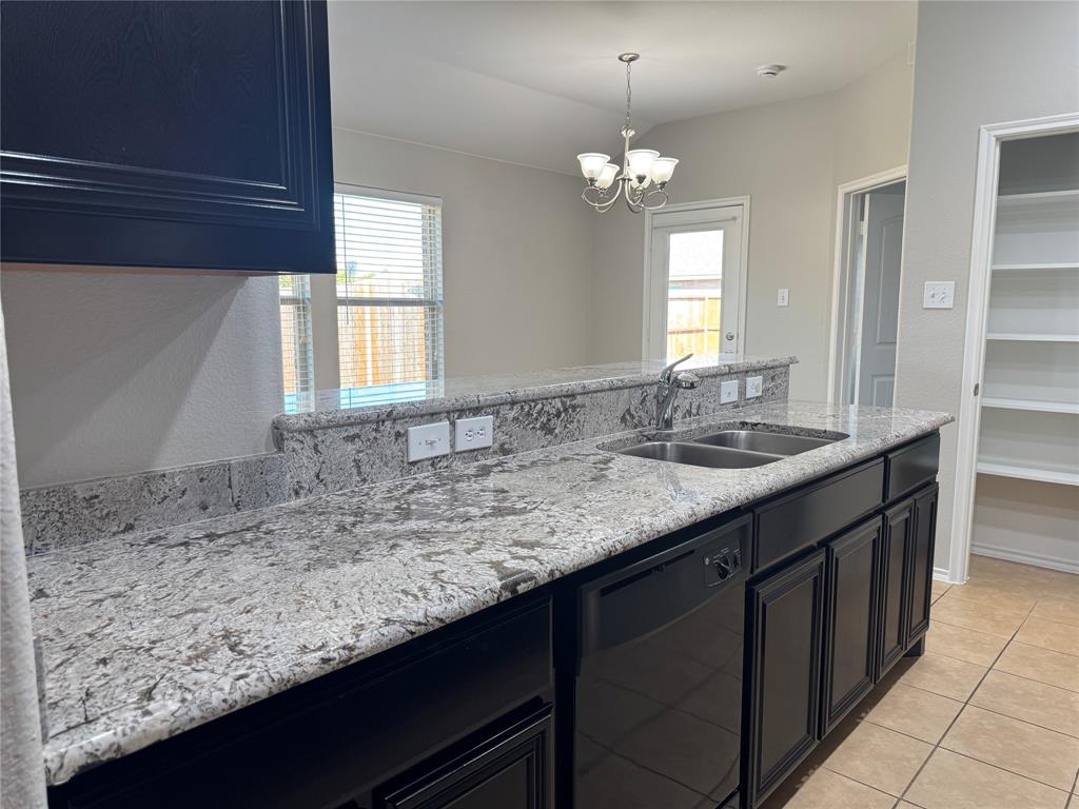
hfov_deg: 71.6
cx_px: 540
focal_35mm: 24
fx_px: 748
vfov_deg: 56.8
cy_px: 404
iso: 100
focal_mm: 6.76
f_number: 1.78
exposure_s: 1/120
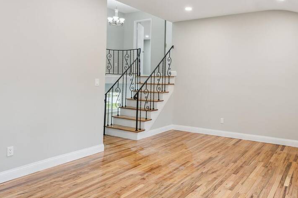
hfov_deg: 66.3
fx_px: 223
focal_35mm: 27
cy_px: 73
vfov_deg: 47.4
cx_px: 188
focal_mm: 16
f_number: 5
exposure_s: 1/80
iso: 400
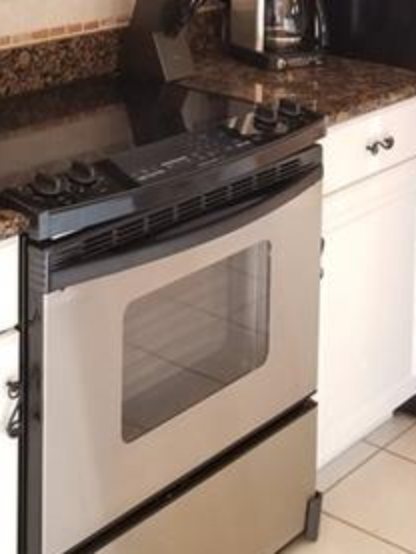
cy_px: -80
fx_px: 1153
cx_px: 254
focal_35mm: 72
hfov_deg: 20.4
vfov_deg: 24.8
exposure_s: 1/15
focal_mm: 4.25
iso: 250
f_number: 1.7
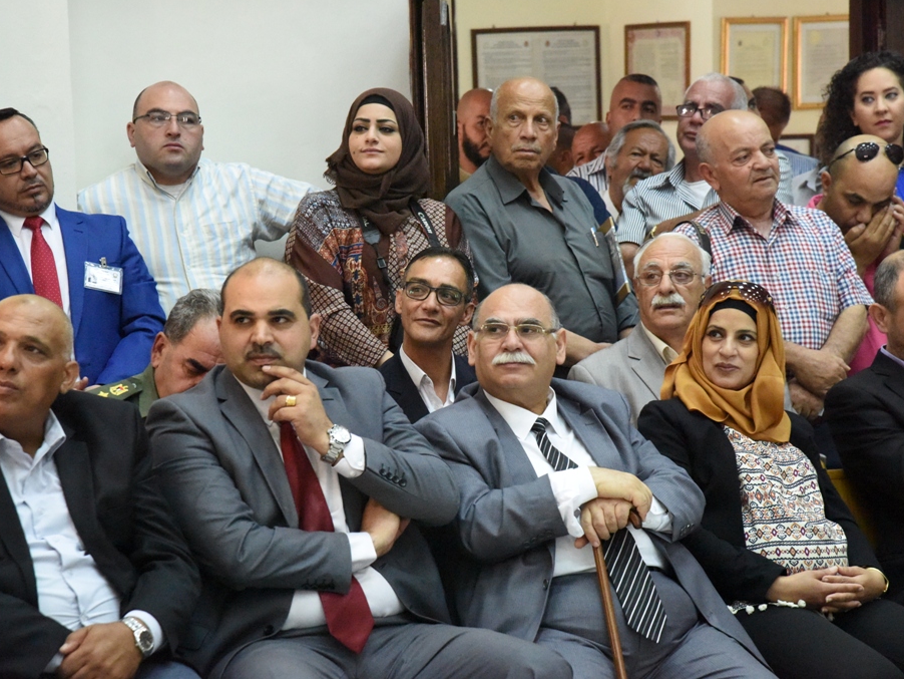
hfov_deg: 15.0
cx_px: 402
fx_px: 3422
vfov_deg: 11.3
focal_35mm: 131
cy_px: 337
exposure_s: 1/250
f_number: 8
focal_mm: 120
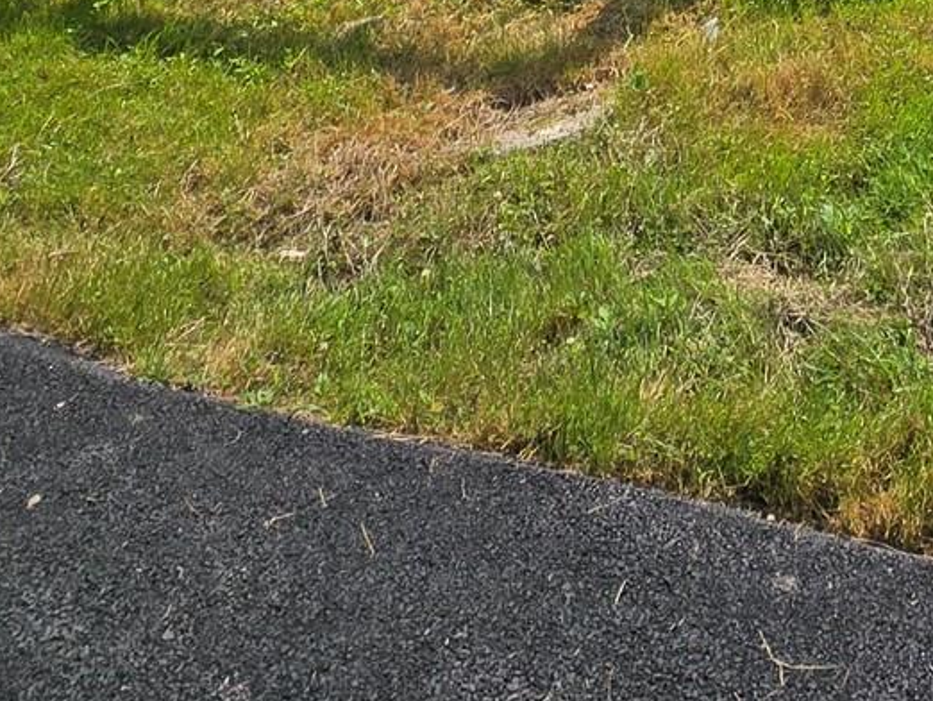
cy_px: -626
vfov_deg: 19.5
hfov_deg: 32.5
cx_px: 1051
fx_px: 1375
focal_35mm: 51
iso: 50
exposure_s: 1/4043
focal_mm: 2.2
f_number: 2.2
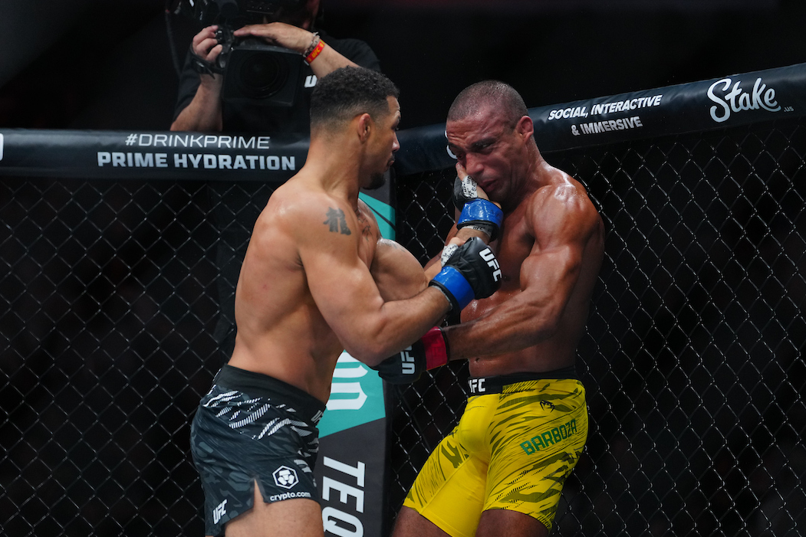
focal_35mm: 177
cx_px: 372
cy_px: 290
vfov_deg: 7.8
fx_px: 3963
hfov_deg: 11.6
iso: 2500
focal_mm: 155
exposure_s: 1/1250
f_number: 2.8
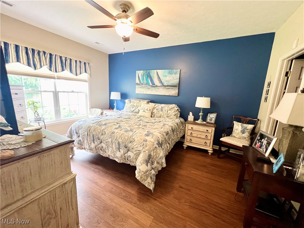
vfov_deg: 89.9
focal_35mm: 13
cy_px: 114
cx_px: 152
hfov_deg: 106.2
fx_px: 114
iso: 400
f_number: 1.8
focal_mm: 1.57
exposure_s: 1/60
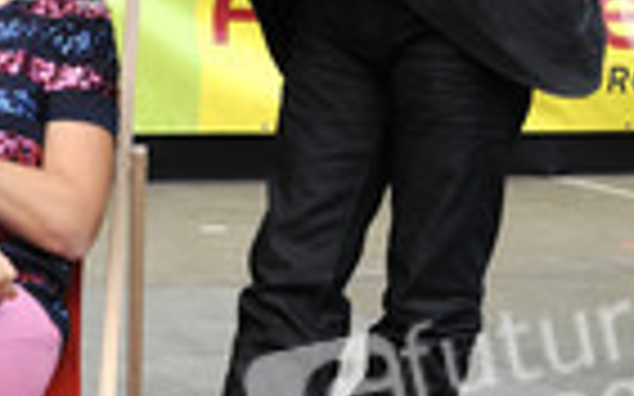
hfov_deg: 15.5
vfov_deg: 9.8
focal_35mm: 133
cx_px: 67
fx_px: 2297
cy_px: 176
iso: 320
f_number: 8
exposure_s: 1/250
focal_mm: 46
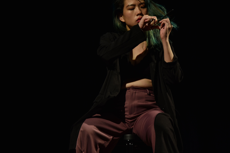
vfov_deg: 9.2
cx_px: 109
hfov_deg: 13.8
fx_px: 952
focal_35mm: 149
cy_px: 58
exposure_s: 1/13
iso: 80
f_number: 4
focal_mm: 120
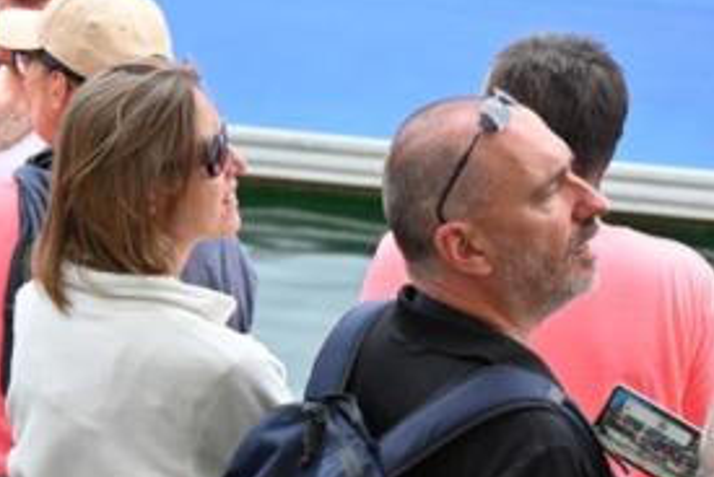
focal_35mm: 187
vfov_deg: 7.4
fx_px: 3713
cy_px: 319
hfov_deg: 11.0
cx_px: 535
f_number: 6.3
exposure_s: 1/250
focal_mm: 103
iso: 400
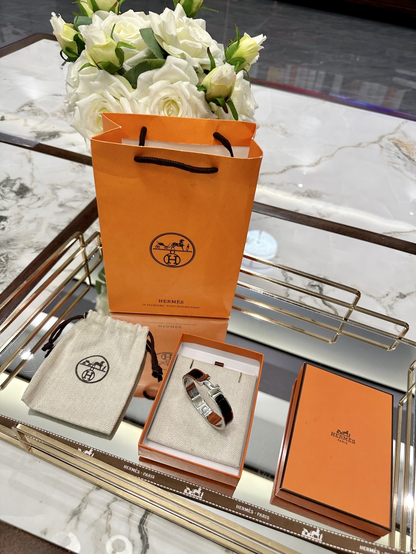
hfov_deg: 56.8
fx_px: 385
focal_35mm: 24
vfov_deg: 71.6
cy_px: 277
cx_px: 208
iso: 160
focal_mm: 6.86
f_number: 1.78
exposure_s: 1/100
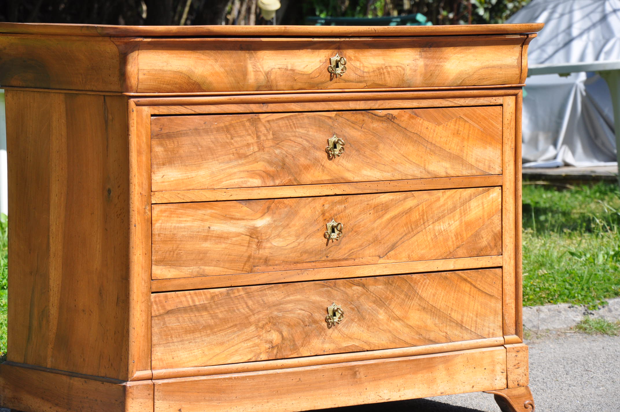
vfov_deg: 8.7
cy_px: 206
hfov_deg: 13.1
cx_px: 310
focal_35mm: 158
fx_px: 2709
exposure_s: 1/400
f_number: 10
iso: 320
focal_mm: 105
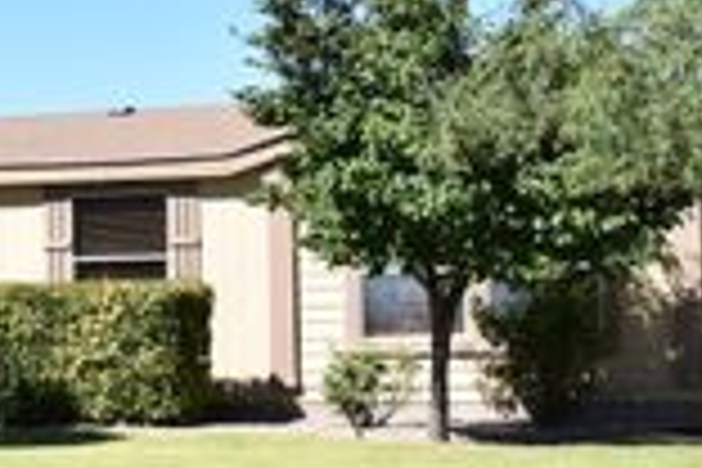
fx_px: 2632
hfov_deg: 14.2
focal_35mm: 135
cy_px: 254
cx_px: -351
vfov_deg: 10.2
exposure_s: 1/400
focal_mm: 28
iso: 160
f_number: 7.1
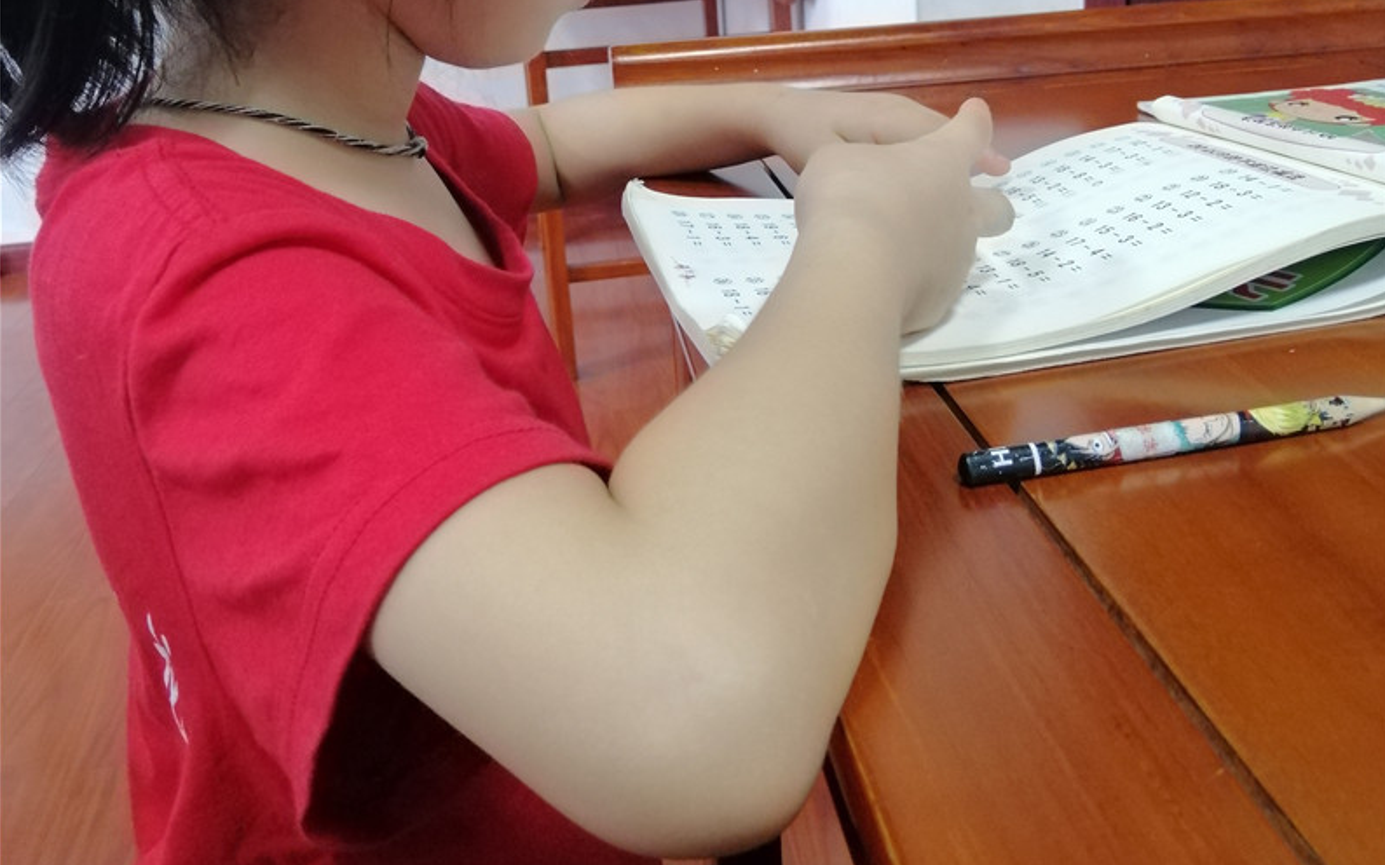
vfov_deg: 33.2
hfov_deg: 52.8
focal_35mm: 37
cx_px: 696
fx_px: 1396
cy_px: 140
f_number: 2.2
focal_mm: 3.81
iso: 500
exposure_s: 1/24
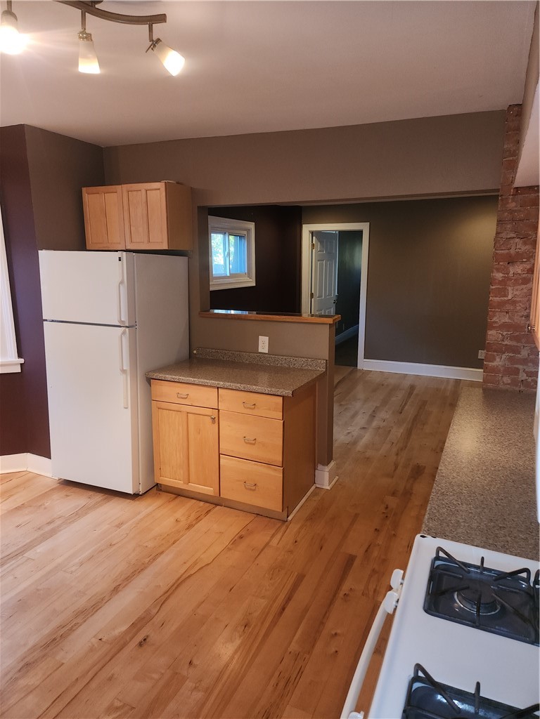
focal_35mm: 23
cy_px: 360
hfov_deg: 58.9
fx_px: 478
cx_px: 270
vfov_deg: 73.9
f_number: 1.8
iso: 100
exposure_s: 1/24
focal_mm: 5.4
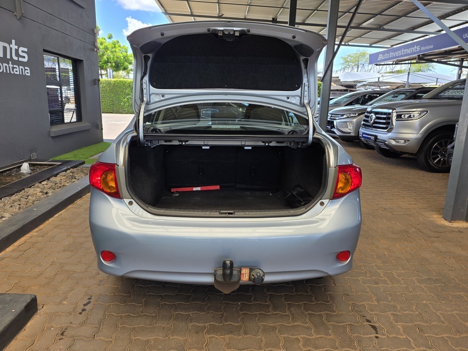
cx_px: 224
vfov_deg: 56.8
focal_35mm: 24
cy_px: 171
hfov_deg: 71.6
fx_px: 325
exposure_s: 1/359
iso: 32
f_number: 1.7
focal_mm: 6.25
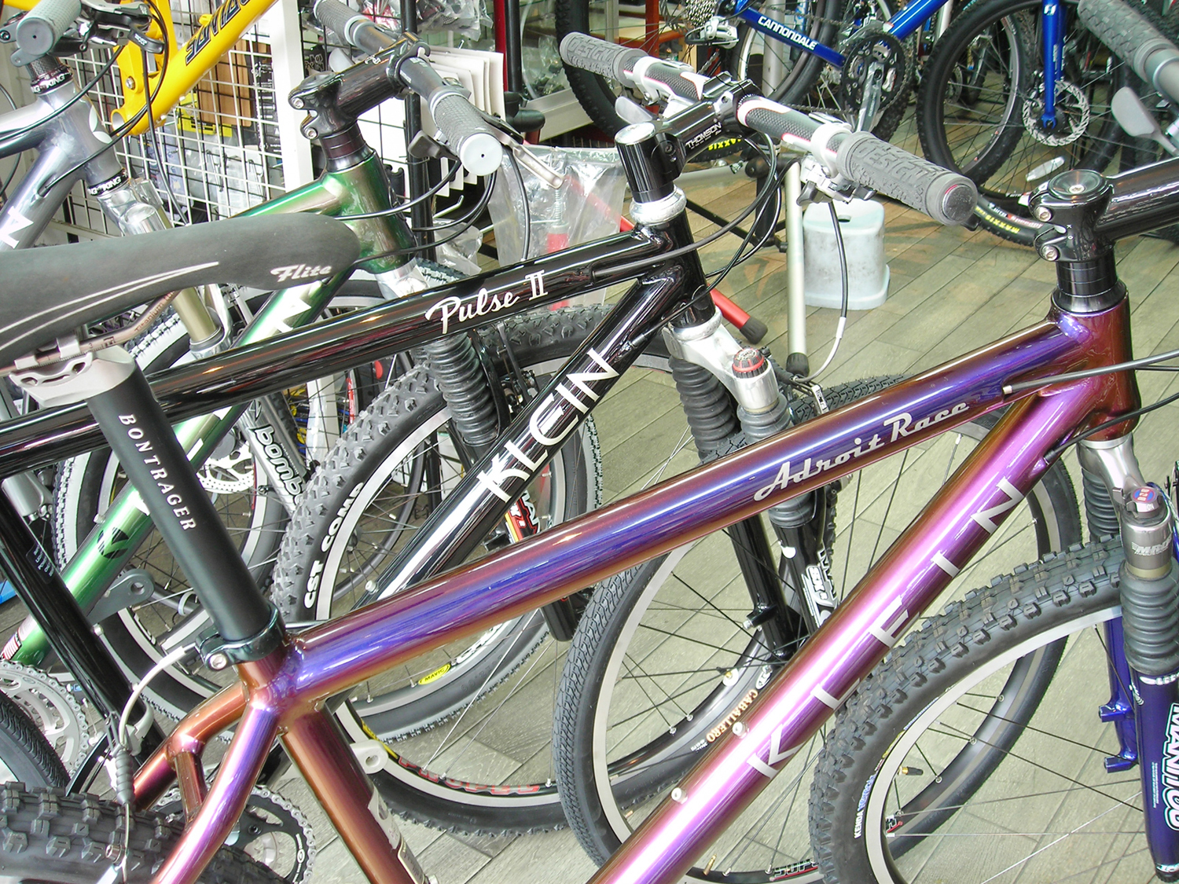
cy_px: 442
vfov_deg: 37.7
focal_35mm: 38
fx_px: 1294
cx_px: 590
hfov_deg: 49.0
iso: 50
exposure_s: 1/4
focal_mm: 6.3
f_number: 3.2
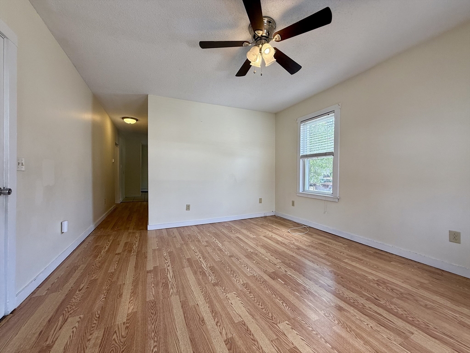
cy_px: 176
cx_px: 235
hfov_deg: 102.1
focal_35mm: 14
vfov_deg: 85.7
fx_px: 190
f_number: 2.2
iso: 80
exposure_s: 1/120
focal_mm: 2.22
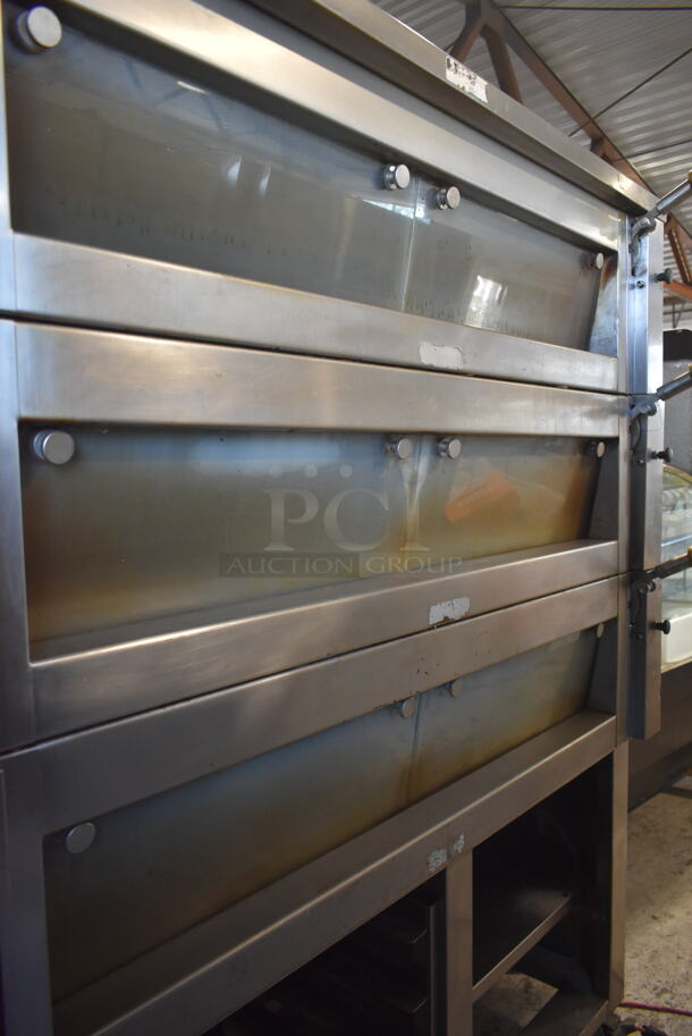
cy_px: 518
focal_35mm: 27
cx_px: 346
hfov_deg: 48.0
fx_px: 777
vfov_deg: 67.3
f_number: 4
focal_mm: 18
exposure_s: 1/60
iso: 1100
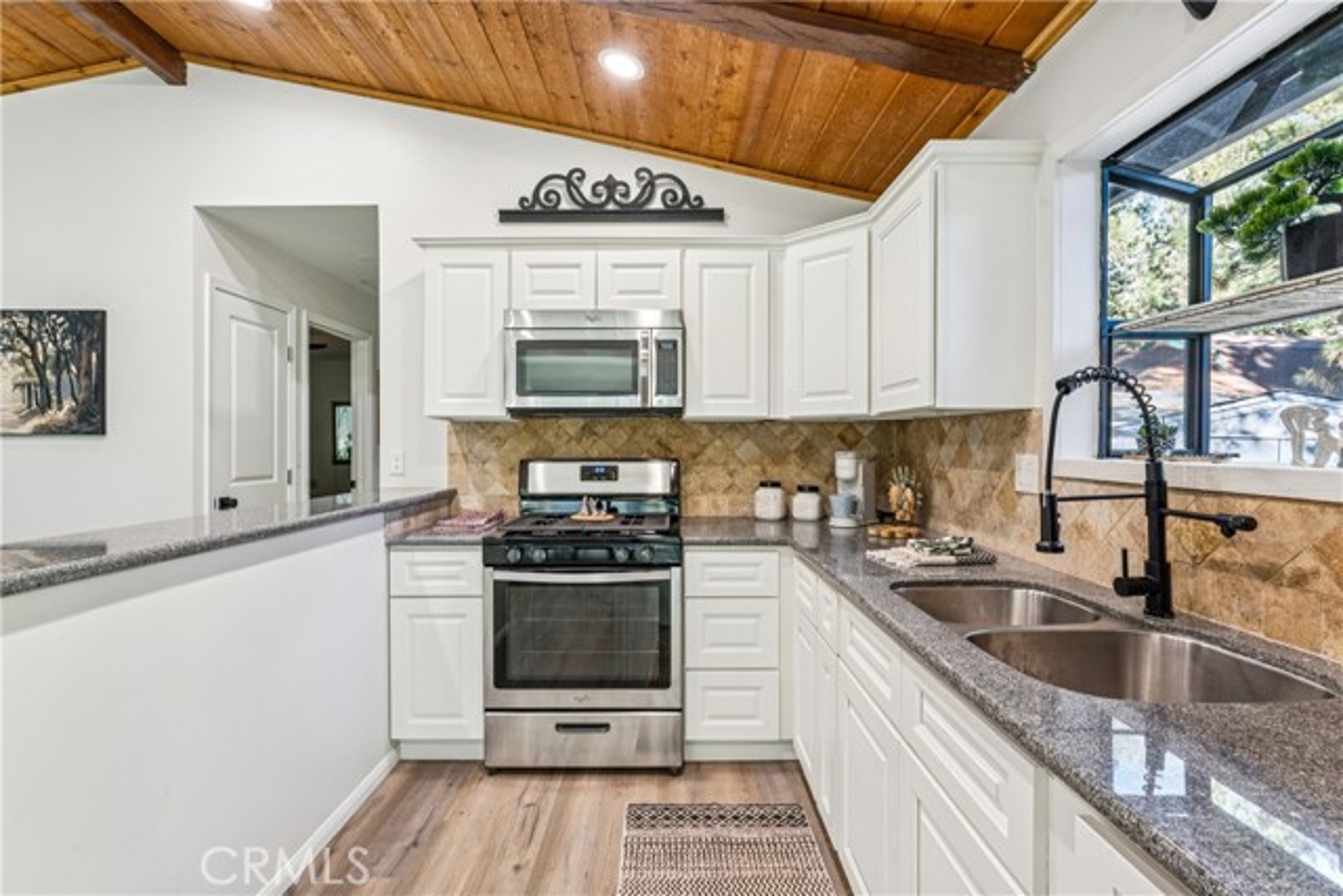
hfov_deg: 96.0
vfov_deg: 73.1
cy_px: 448
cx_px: 672
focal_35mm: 16
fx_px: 604
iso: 100
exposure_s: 1/1.67
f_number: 13
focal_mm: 16.2
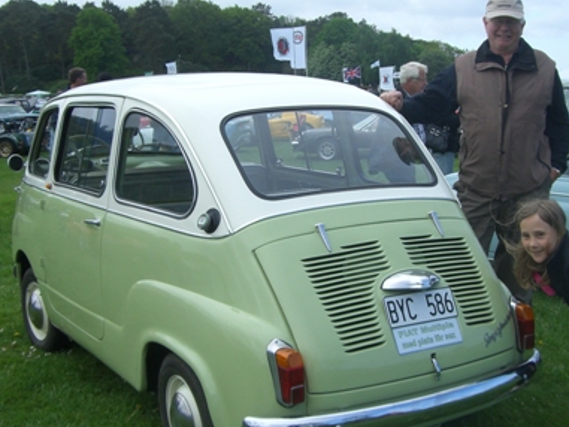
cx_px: 309
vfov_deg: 28.6
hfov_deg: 37.5
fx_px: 839
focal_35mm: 51
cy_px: 197
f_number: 4.3
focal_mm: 6.2
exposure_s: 1/400
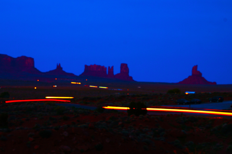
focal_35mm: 121
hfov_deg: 16.9
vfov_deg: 11.3
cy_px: 83
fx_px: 779
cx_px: 105
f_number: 10
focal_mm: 70
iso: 100
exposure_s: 10
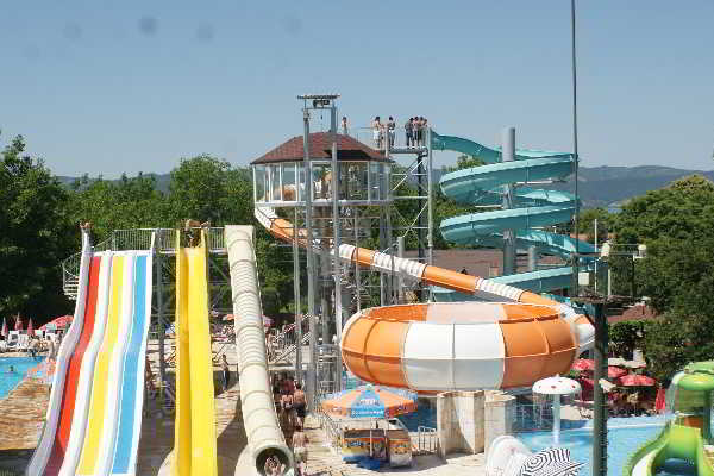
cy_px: 308
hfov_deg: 38.2
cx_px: 322
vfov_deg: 25.9
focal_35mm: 52
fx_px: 1031
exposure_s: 1/640
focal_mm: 26
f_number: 9
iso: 200
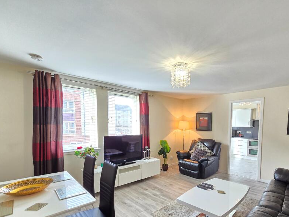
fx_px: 142
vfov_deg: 73.6
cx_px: 168
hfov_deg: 90.2
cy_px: 134
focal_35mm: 17
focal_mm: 2.2
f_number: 2.2
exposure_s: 1/50
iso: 200
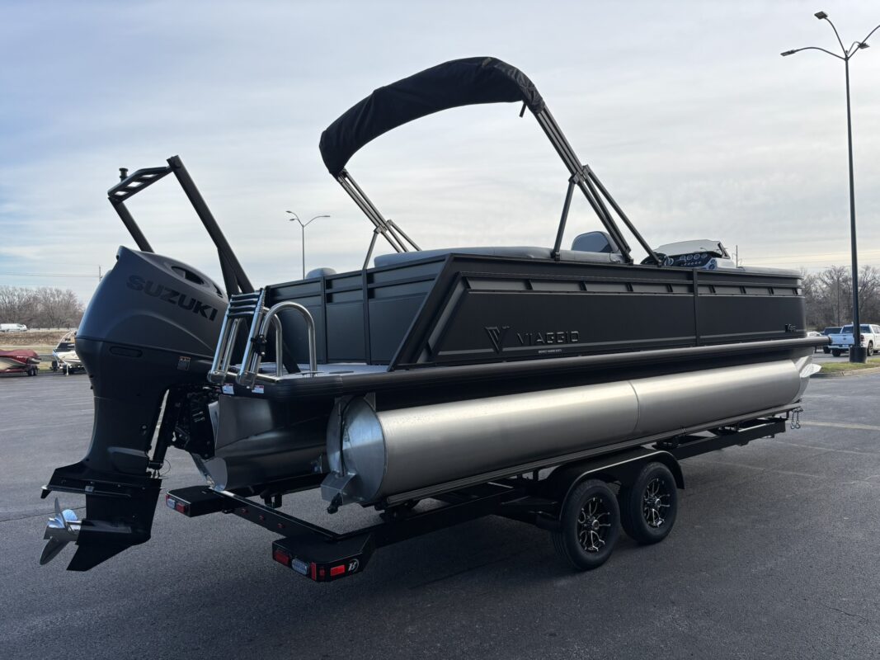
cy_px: 330
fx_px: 661
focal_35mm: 26
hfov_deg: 67.3
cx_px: 440
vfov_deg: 53.1
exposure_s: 1/1477
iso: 50
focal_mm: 5.96
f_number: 1.6
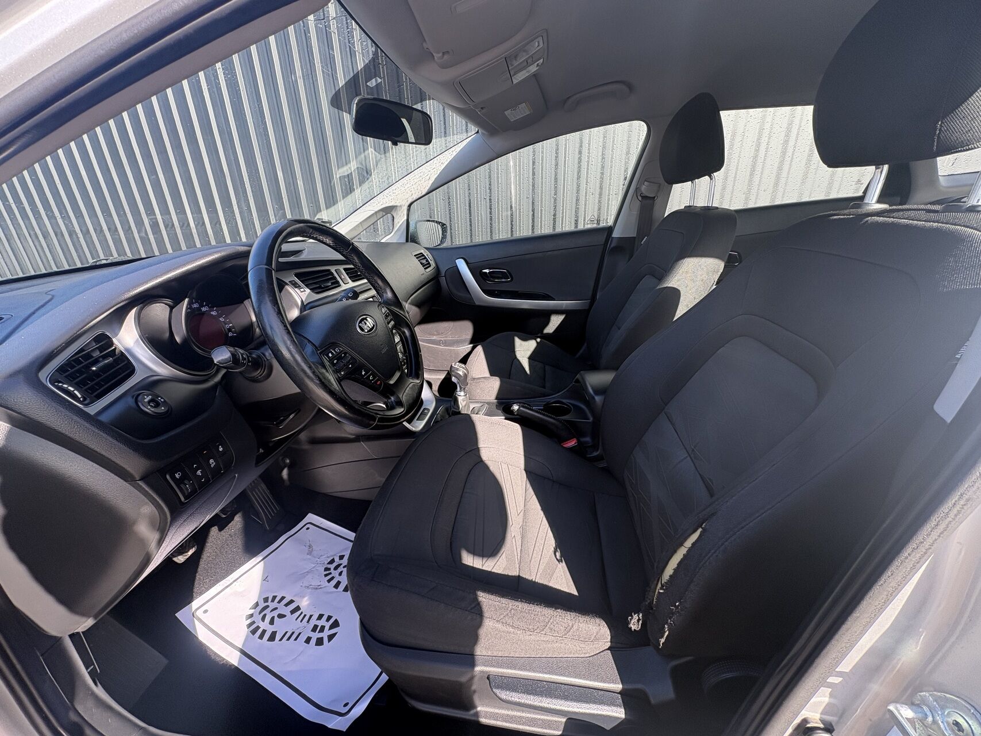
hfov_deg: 102.1
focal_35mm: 14
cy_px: 368
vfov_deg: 85.7
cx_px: 490
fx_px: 397
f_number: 2.2
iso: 64
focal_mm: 2.22
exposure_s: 1/145
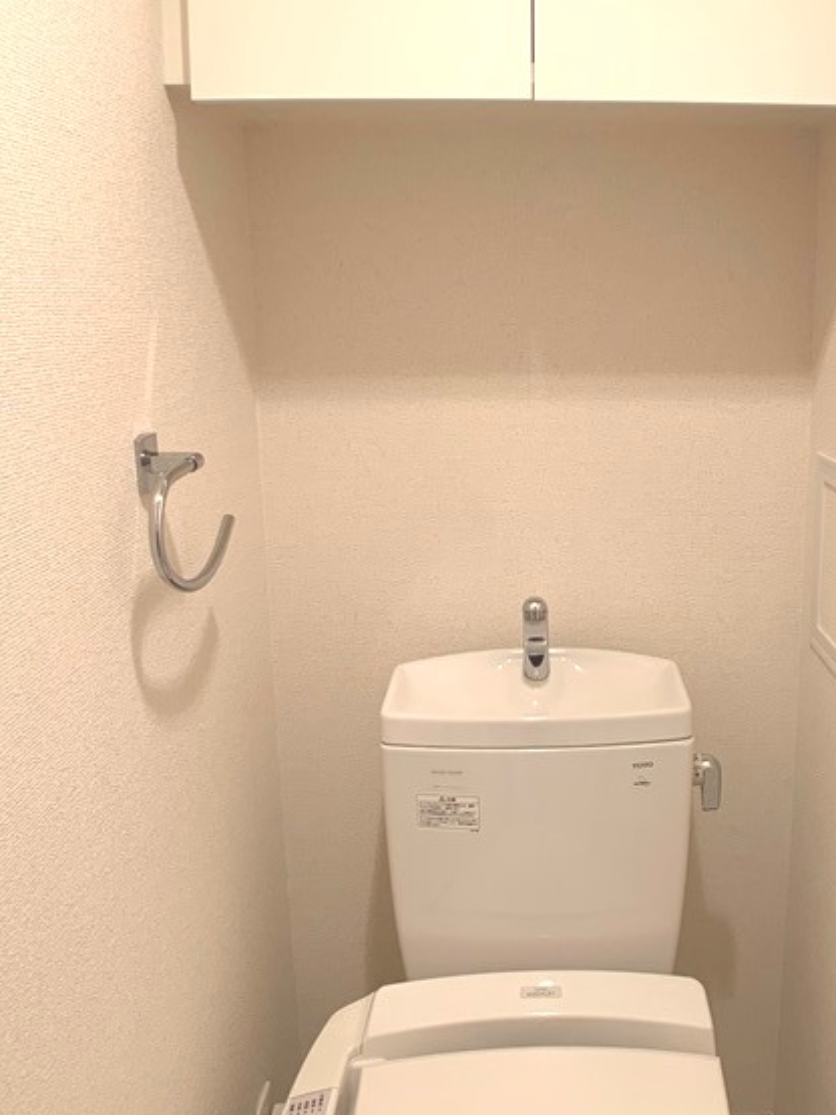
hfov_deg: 29.9
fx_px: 1546
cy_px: 540
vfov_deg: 39.7
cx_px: 599
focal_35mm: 48
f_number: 1.8
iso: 64
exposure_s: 1/100
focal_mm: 4.25
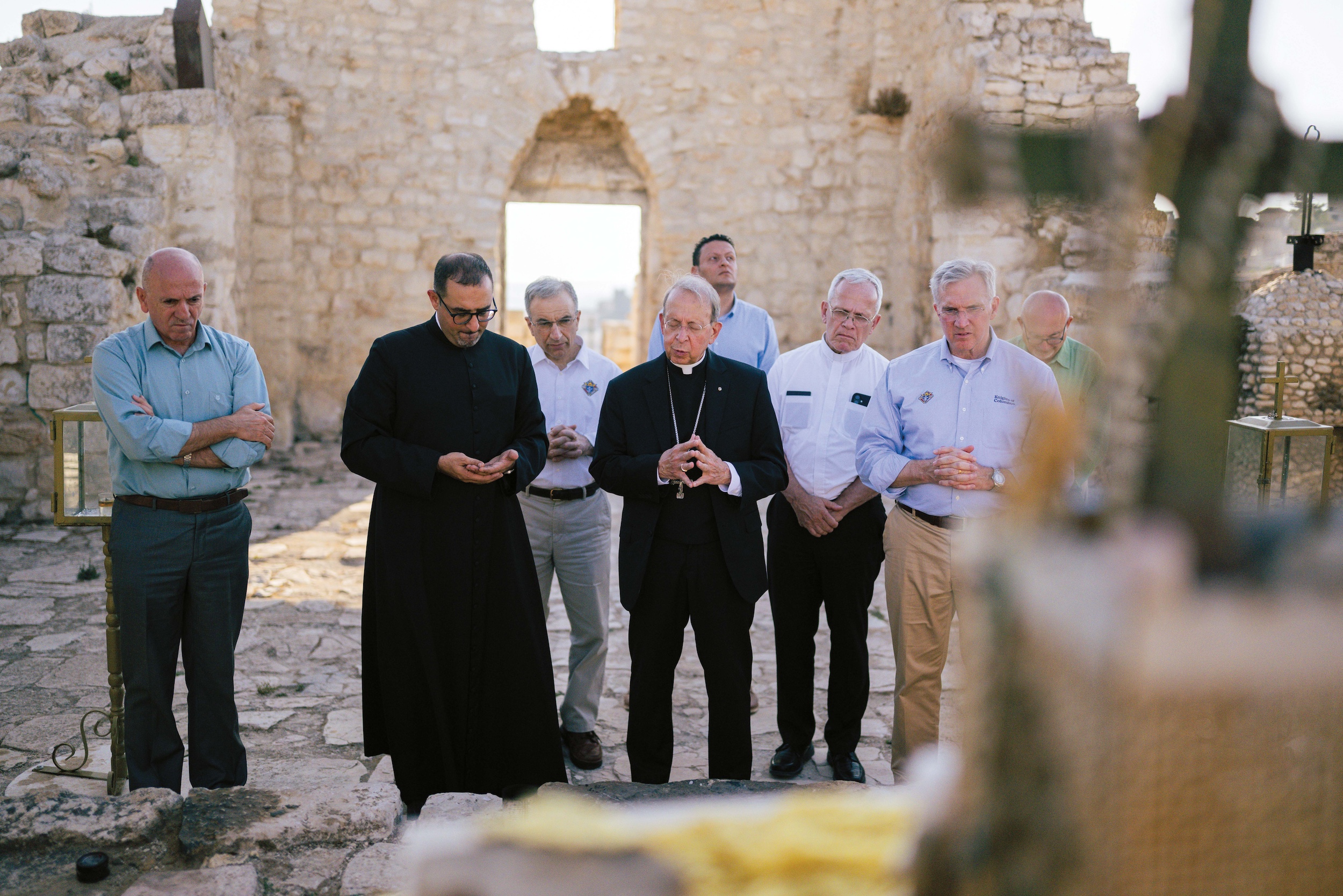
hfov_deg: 54.4
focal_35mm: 35
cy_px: 448
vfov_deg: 37.9
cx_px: 672
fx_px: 1306
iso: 1000
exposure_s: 1/32000
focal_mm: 35
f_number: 1.2
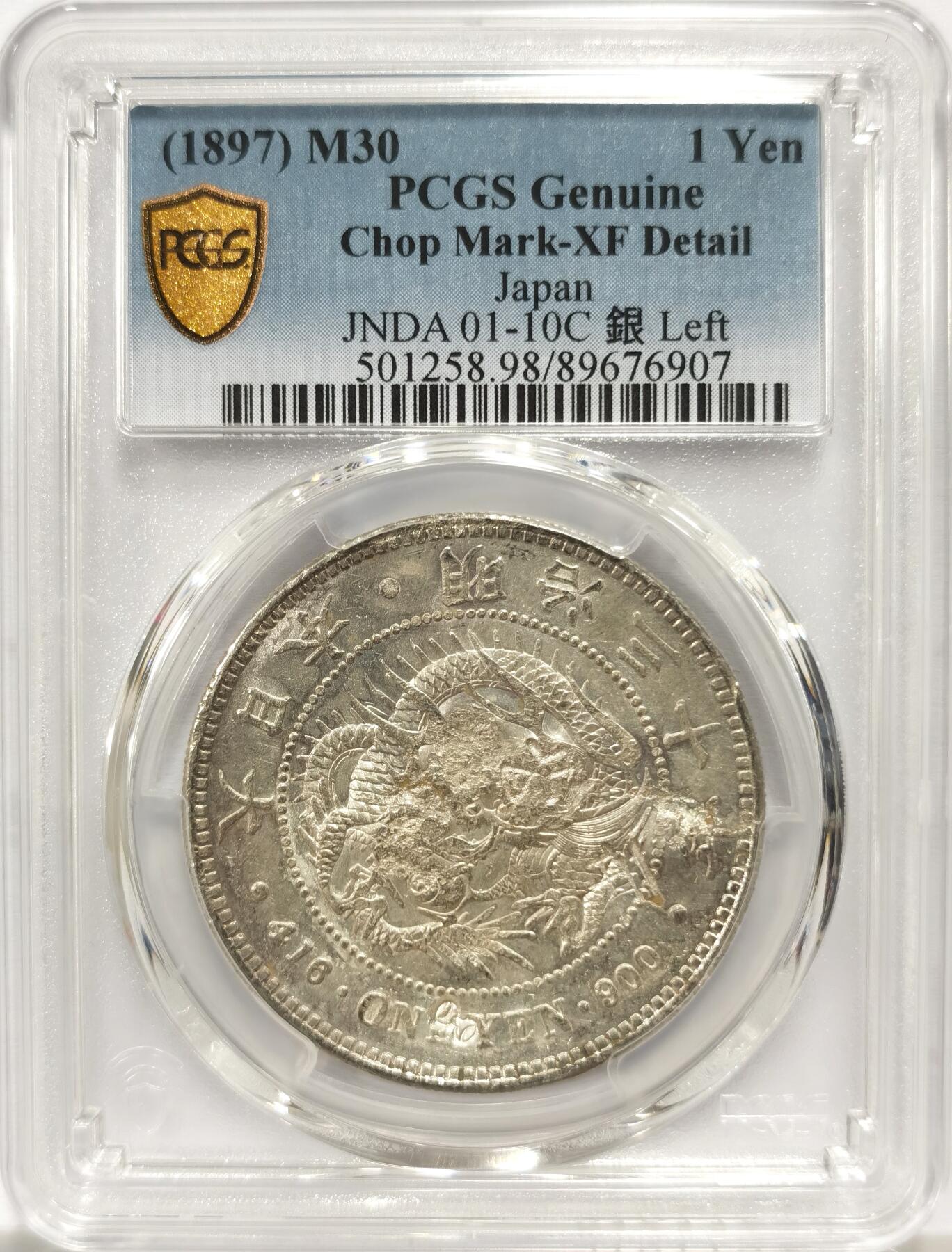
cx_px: 476
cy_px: 626
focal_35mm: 54
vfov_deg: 35.4
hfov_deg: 27.3
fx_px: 1963
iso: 125
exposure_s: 1/100
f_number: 16
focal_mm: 5.56
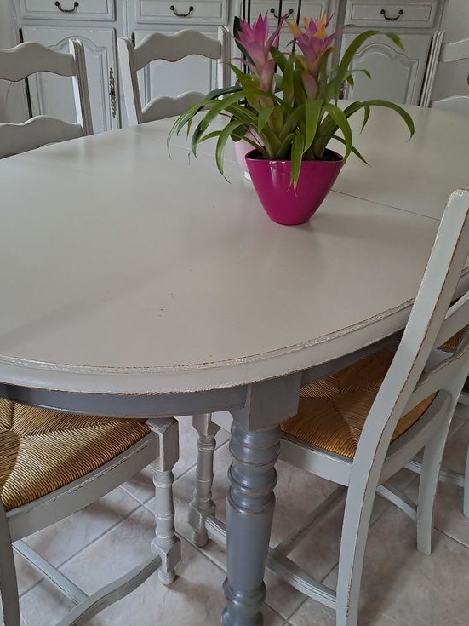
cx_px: 203
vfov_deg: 54.0
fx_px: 614
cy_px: 318
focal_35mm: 34
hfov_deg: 41.7
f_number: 1.8
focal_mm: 4.65
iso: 250
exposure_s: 1/33
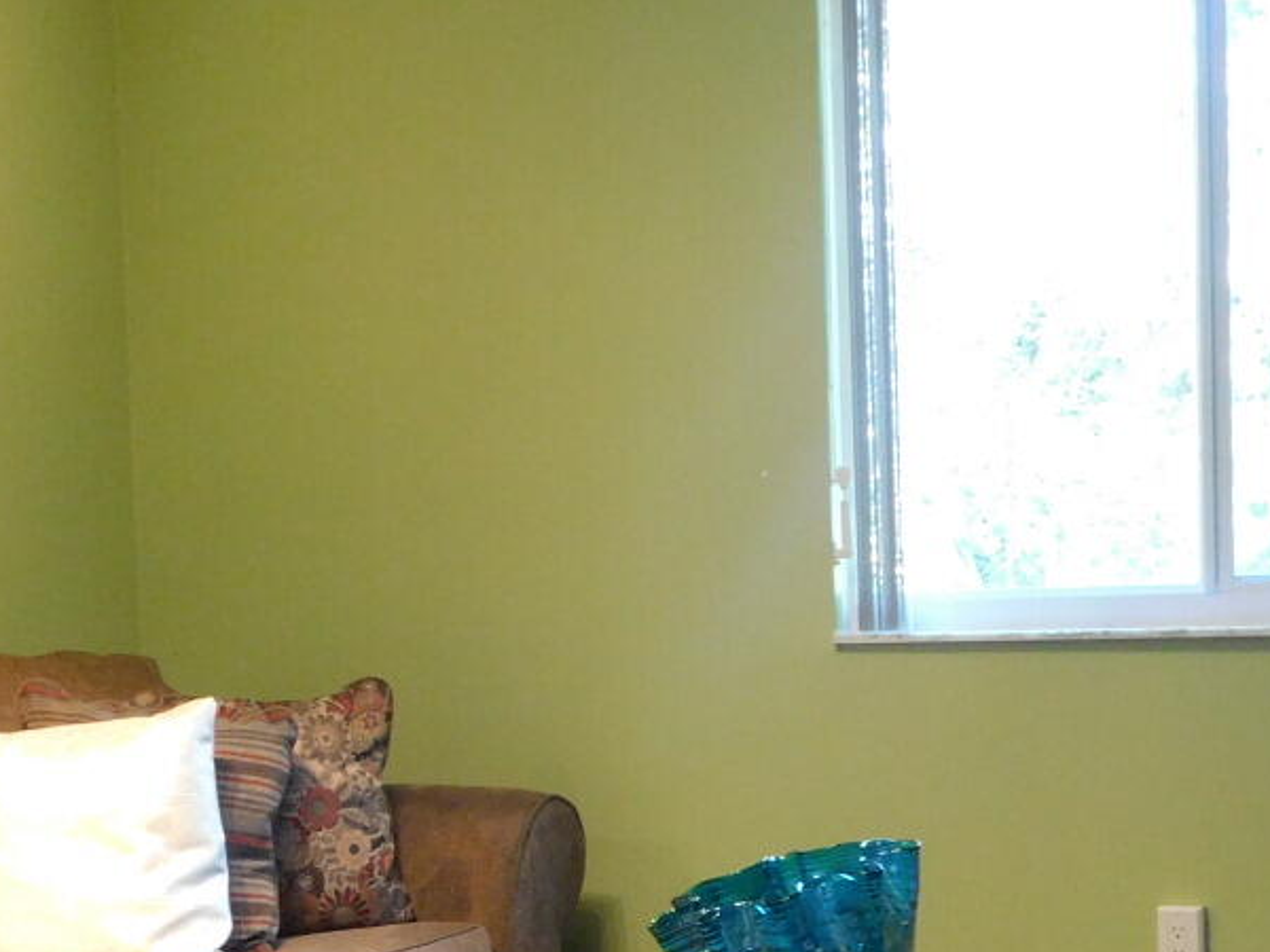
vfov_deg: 20.2
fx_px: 2642
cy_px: 800
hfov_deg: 26.9
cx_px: 451
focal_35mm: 72
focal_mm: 5.3
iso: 400
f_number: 3.2
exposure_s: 1/15
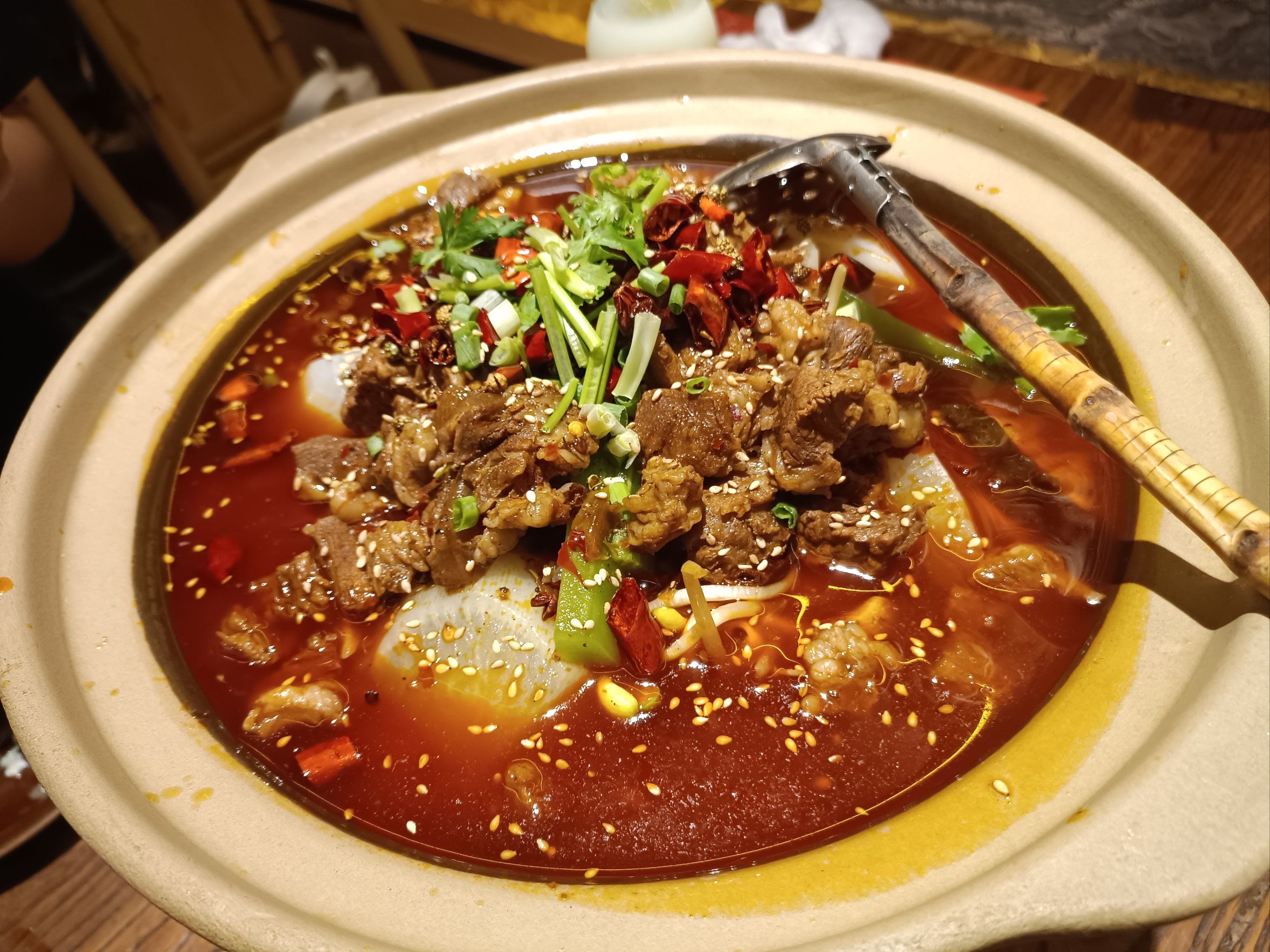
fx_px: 917
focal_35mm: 25
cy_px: 476
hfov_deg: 69.4
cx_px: 635
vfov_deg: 54.9
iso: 395
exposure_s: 1/33.3
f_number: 1.79
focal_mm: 4.75
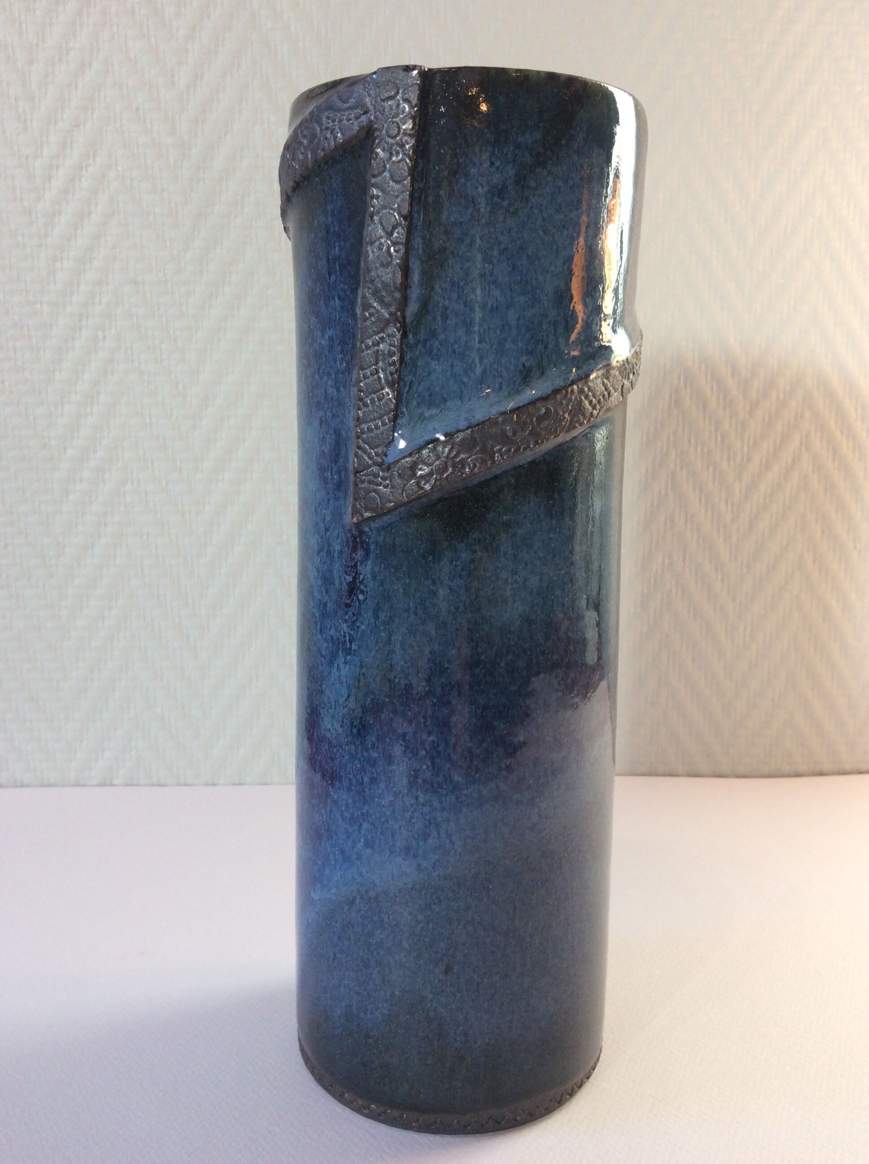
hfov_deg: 44.1
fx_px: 1074
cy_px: 582
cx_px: 434
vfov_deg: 56.9
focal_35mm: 32
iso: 50
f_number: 2.4
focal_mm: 3.3
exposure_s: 1/100
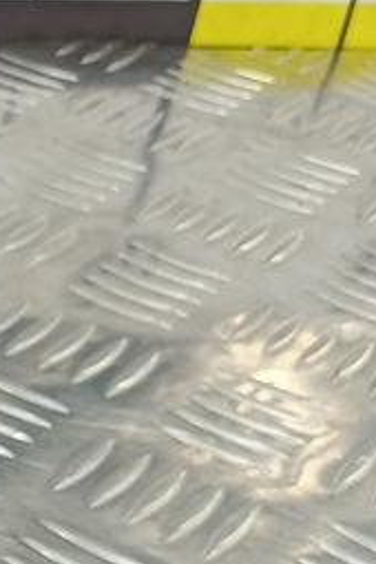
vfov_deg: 20.5
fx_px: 1504
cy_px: 579
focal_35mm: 96
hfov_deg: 10.6
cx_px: -699
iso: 172
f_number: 1.6
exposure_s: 1/50
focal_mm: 4.11
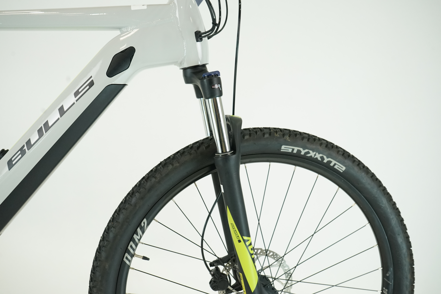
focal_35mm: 35
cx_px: 220
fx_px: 429
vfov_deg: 37.9
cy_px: 147
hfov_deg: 54.4
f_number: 7.1
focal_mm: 35
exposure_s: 1/200
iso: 2500
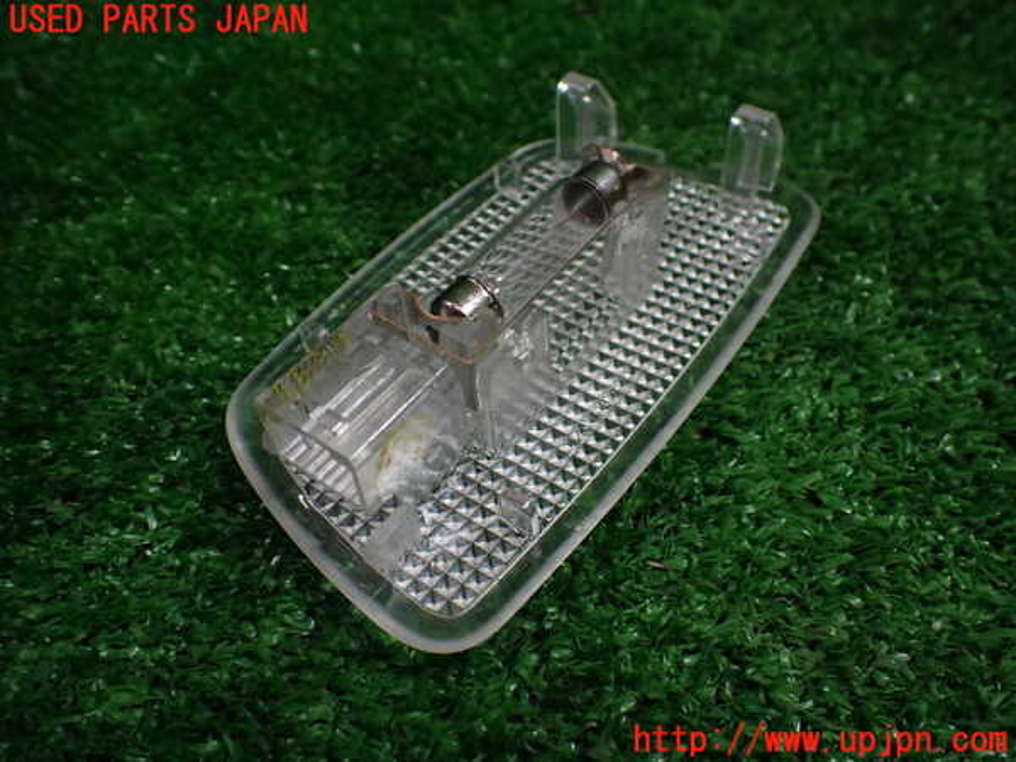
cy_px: 381
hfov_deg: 60.0
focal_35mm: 30
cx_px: 508
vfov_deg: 46.8
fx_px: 881
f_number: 2.3
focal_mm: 5.4
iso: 320
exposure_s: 1/125
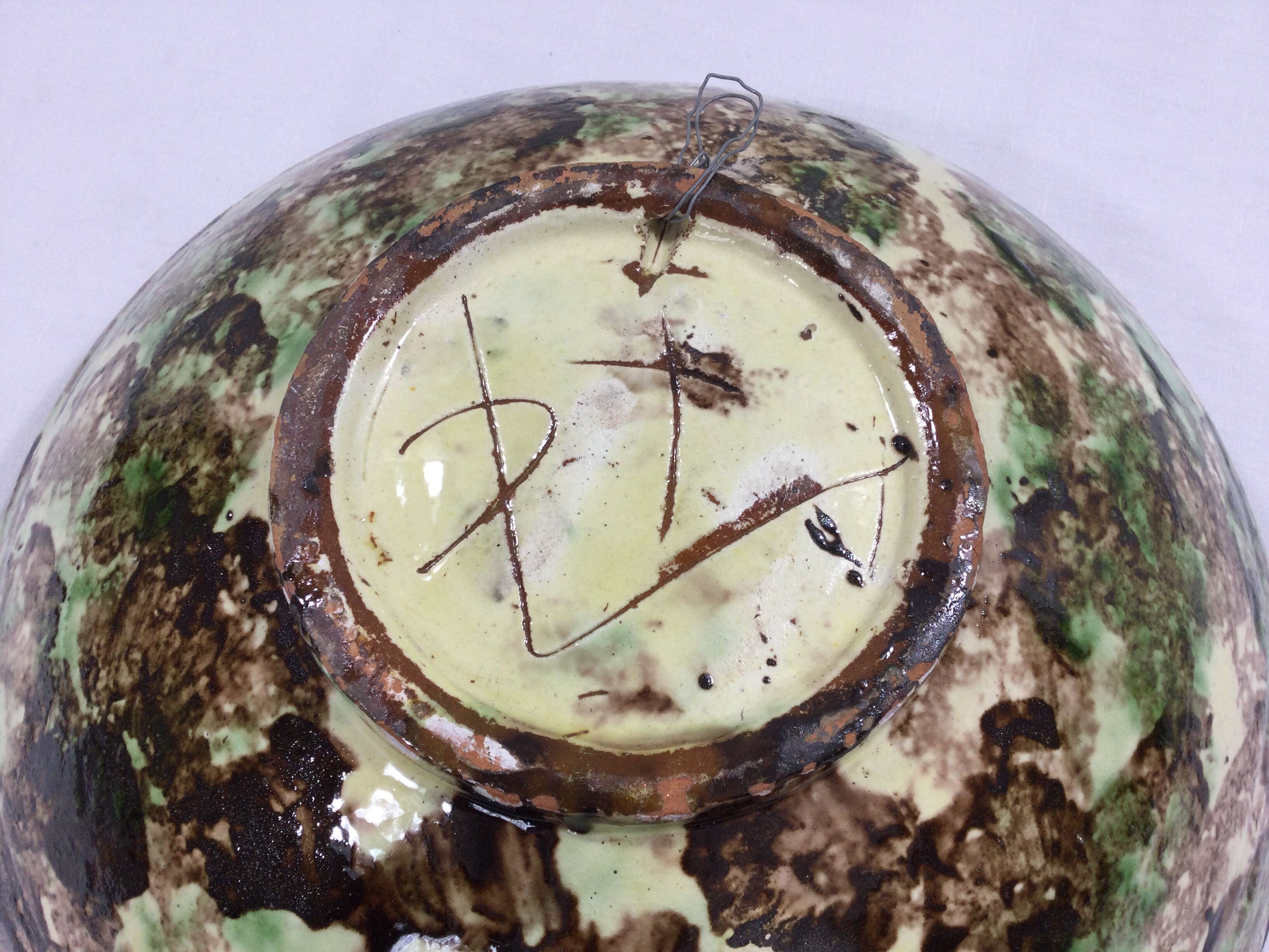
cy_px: 476
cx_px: 634
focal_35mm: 31
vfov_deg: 45.4
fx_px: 1136
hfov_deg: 58.4
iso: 40
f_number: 2.4
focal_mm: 3.3
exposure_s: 1/100
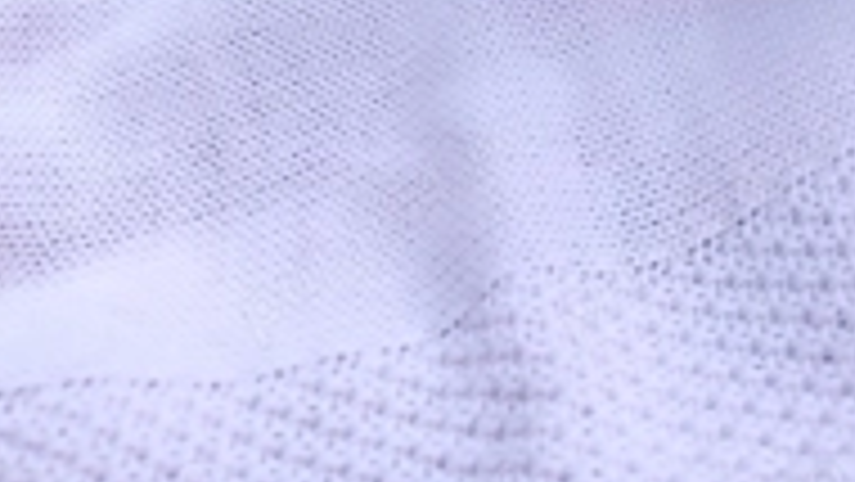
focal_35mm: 55
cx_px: 540
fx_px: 1247
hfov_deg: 37.6
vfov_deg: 17.6
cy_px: -392
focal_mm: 5.25
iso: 725
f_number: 1.75
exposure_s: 1/900
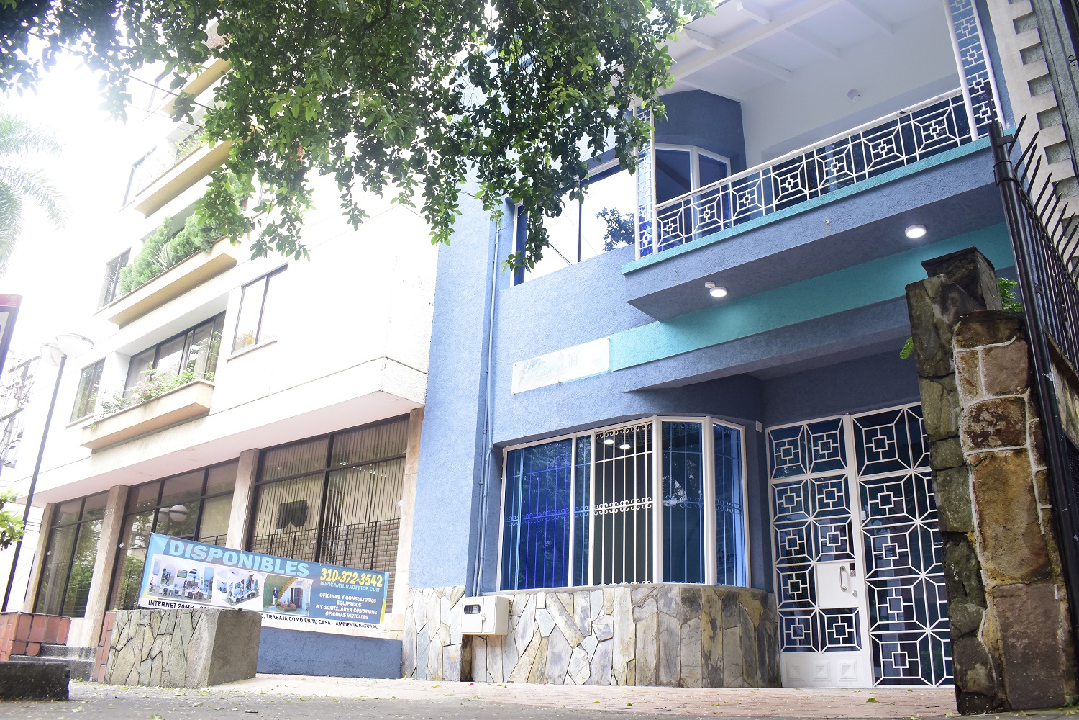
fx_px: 809
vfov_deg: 47.9
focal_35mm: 27
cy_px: 360
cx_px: 540
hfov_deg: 67.4
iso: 1000
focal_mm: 18
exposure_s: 1/100
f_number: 7.1
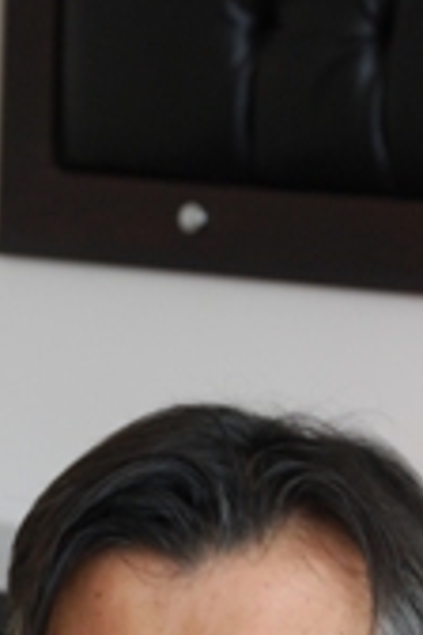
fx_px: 4653
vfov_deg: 7.7
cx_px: 200
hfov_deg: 5.2
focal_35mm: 264
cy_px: 775
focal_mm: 66
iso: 400
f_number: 5.3
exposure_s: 1/50
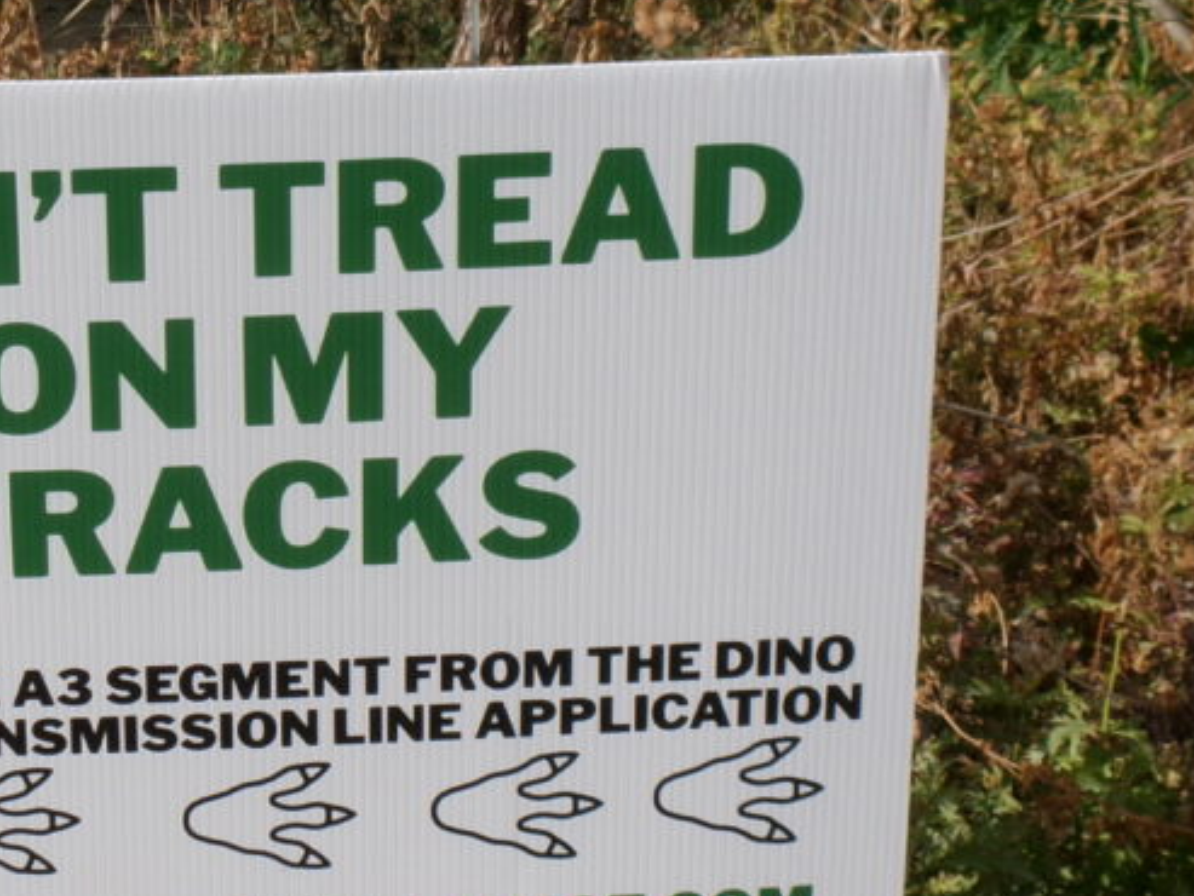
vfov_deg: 11.2
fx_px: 4589
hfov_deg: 14.7
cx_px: 247
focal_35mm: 133
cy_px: 448
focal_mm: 11.5
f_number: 13.7
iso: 100
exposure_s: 1/120
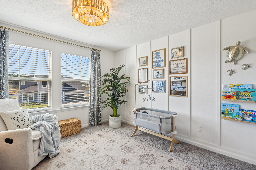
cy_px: 85
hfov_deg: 95.0
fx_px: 117
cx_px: 128
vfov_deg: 72.0
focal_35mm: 16
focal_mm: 16.5
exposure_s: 1/45
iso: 400
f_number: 8
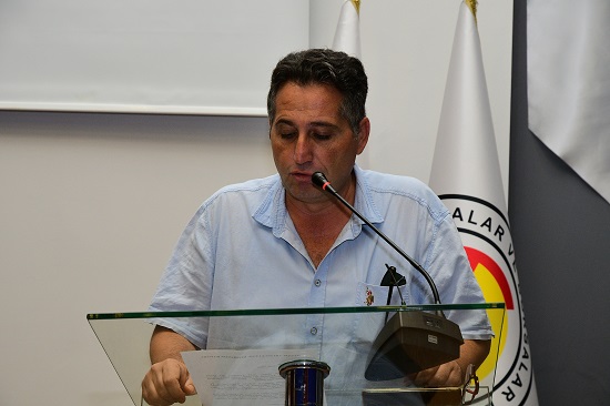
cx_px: 305
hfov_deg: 24.6
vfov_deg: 16.5
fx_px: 1397
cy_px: 203
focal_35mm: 82
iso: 1250
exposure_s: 1/125
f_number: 5.6
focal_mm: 55
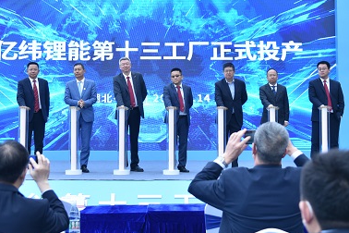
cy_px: 67
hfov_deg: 27.0
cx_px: 149
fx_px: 727
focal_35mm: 75
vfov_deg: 18.1
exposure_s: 1/500
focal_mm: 46
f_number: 4
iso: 800
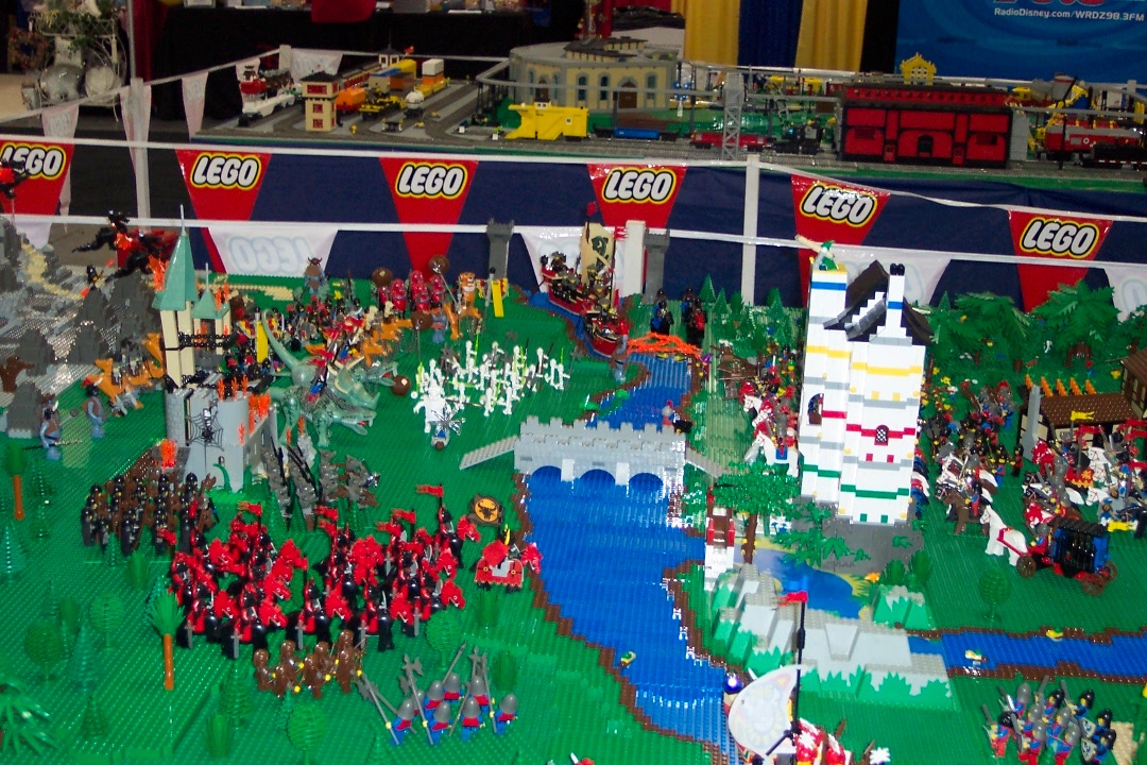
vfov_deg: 26.5
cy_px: 382
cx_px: 574
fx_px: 1625
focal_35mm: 51
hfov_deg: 38.9
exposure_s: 1/45
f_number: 3.4
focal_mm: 10.7
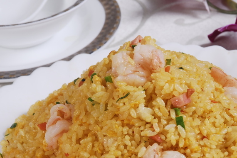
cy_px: 129
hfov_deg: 7.3
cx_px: 142
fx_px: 1864
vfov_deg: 4.9
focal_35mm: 283
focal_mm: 105
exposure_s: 1/100
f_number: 14
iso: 100
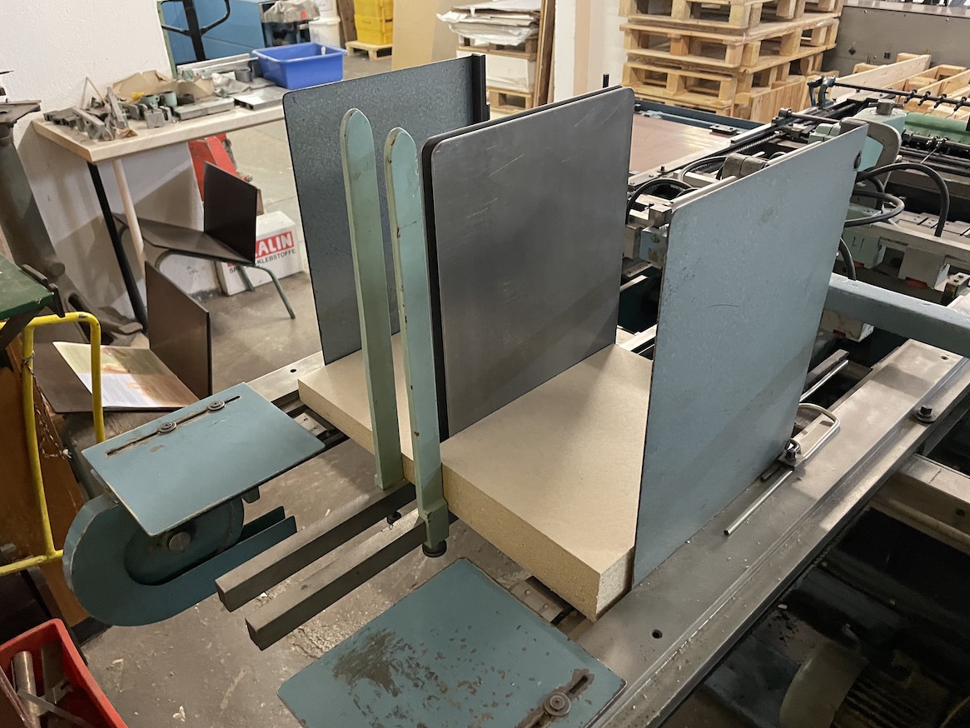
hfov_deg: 65.3
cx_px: 476
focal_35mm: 27
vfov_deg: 51.4
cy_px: 369
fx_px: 757
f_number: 1.6
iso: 500
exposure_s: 1/33
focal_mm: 4.2
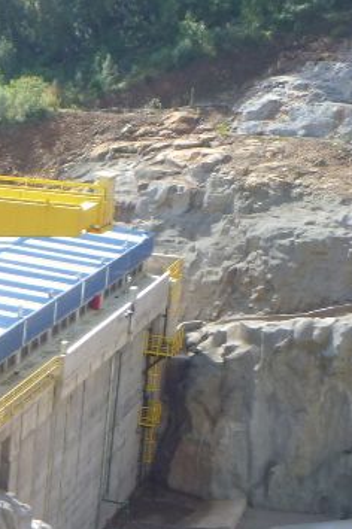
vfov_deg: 19.5
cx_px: -341
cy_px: 308
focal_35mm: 105
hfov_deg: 11.7
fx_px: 1543
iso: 80
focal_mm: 6.3
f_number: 3.5
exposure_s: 1/200
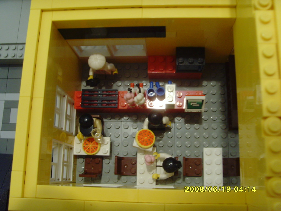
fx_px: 317
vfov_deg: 36.8
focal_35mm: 39
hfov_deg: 47.9
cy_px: 106
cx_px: 140
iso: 200
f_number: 3.5
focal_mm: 6.6
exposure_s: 1/8
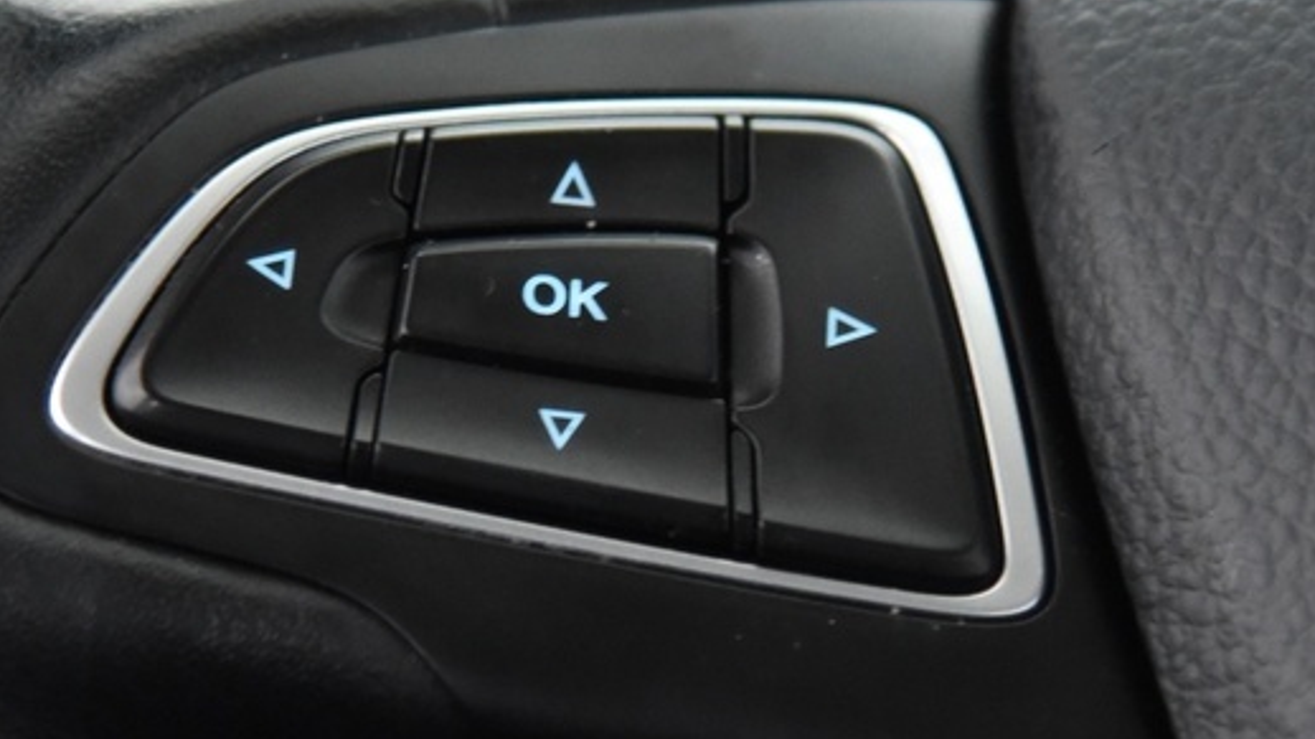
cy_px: 328
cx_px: 525
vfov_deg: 3.5
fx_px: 11991
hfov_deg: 6.3
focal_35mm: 344
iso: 4000
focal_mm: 105
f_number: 4
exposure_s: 1/25
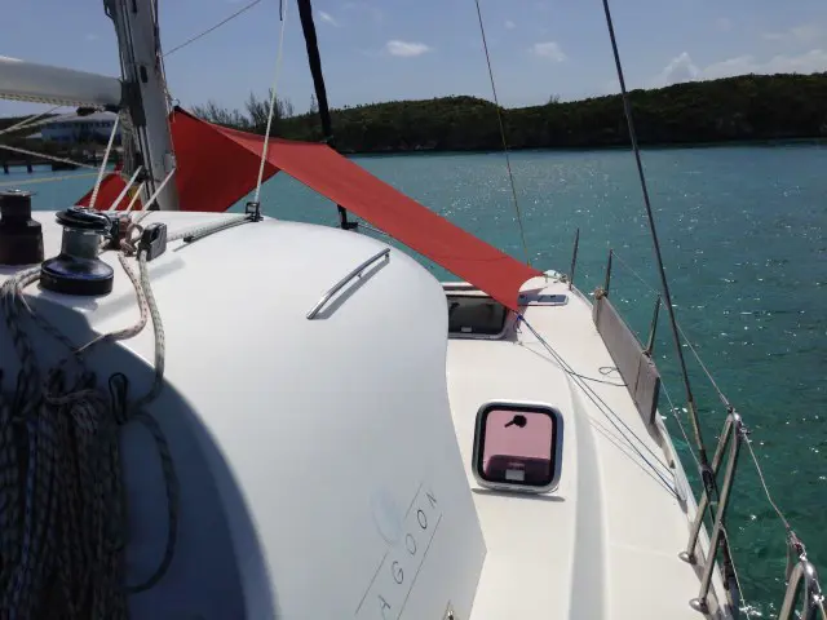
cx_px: 414
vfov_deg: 42.9
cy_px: 310
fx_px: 788
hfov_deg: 55.4
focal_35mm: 33
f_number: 2.4
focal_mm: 4.12
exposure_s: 1/4926
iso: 50
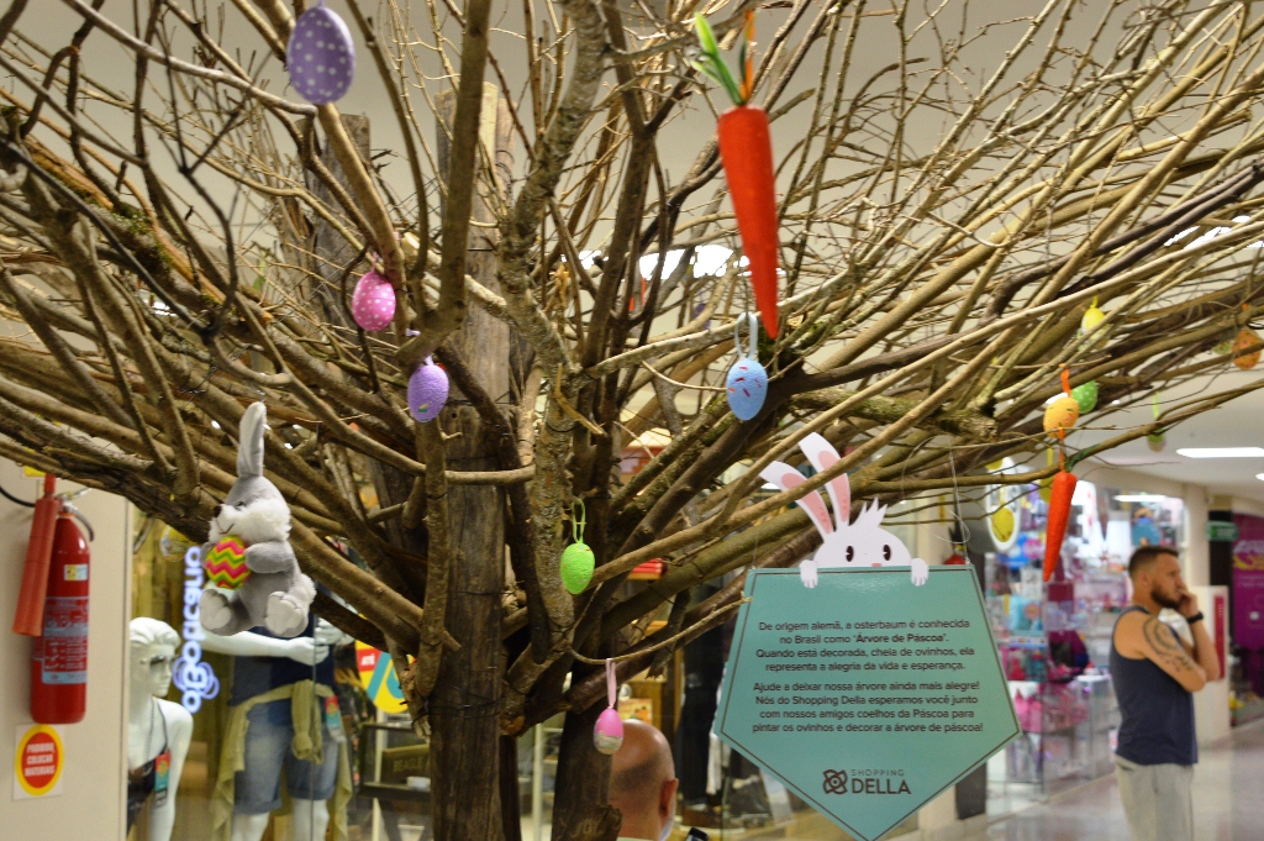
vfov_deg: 23.7
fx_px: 2000
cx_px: 632
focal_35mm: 57
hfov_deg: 35.1
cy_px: 420
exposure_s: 1/25
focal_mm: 38
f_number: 6.3
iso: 450
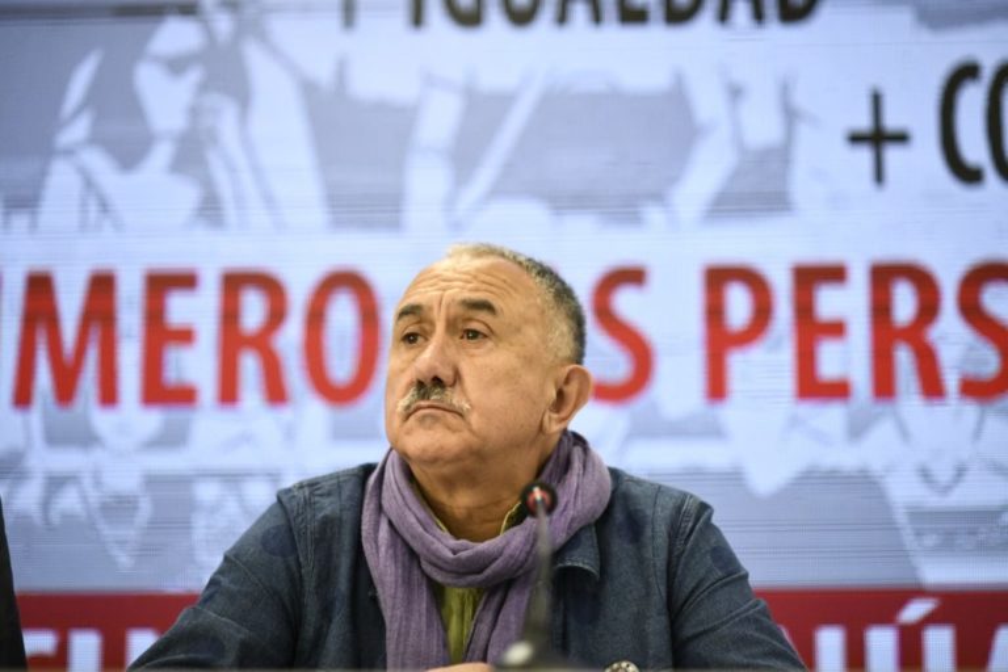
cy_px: 336
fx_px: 2940
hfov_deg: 19.5
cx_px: 504
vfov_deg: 13.0
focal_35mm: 105
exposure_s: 1/1000
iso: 2500
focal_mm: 105
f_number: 2.2
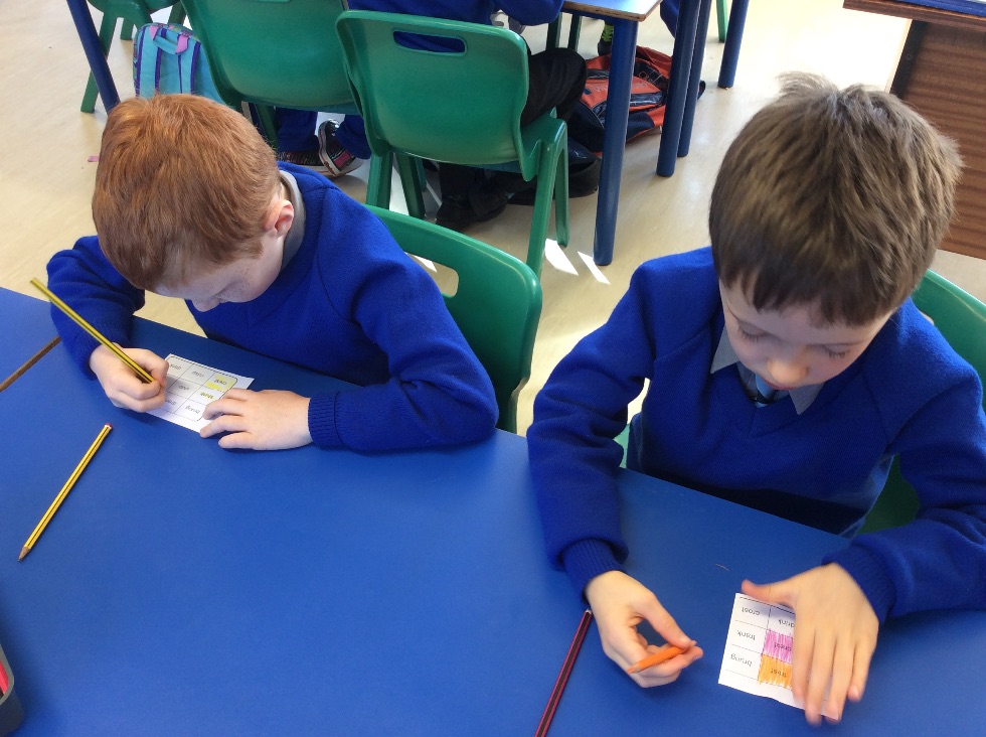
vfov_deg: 44.1
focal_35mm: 32
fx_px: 910
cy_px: 368
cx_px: 493
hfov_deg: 56.9
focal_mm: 3.3
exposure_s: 1/25
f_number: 2.4
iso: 40
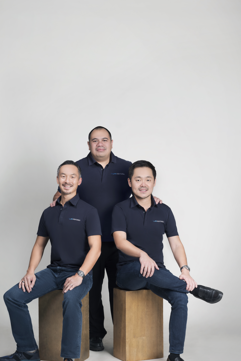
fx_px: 592
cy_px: 190
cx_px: 104
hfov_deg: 23.0
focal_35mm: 59
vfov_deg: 33.9
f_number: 5.6
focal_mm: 50
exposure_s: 1/90
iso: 400
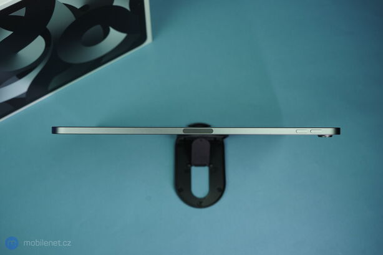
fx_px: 415
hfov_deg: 49.6
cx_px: 192
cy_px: 128
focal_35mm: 39
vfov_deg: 34.2
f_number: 6.3
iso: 800
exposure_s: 1/160
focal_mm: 39
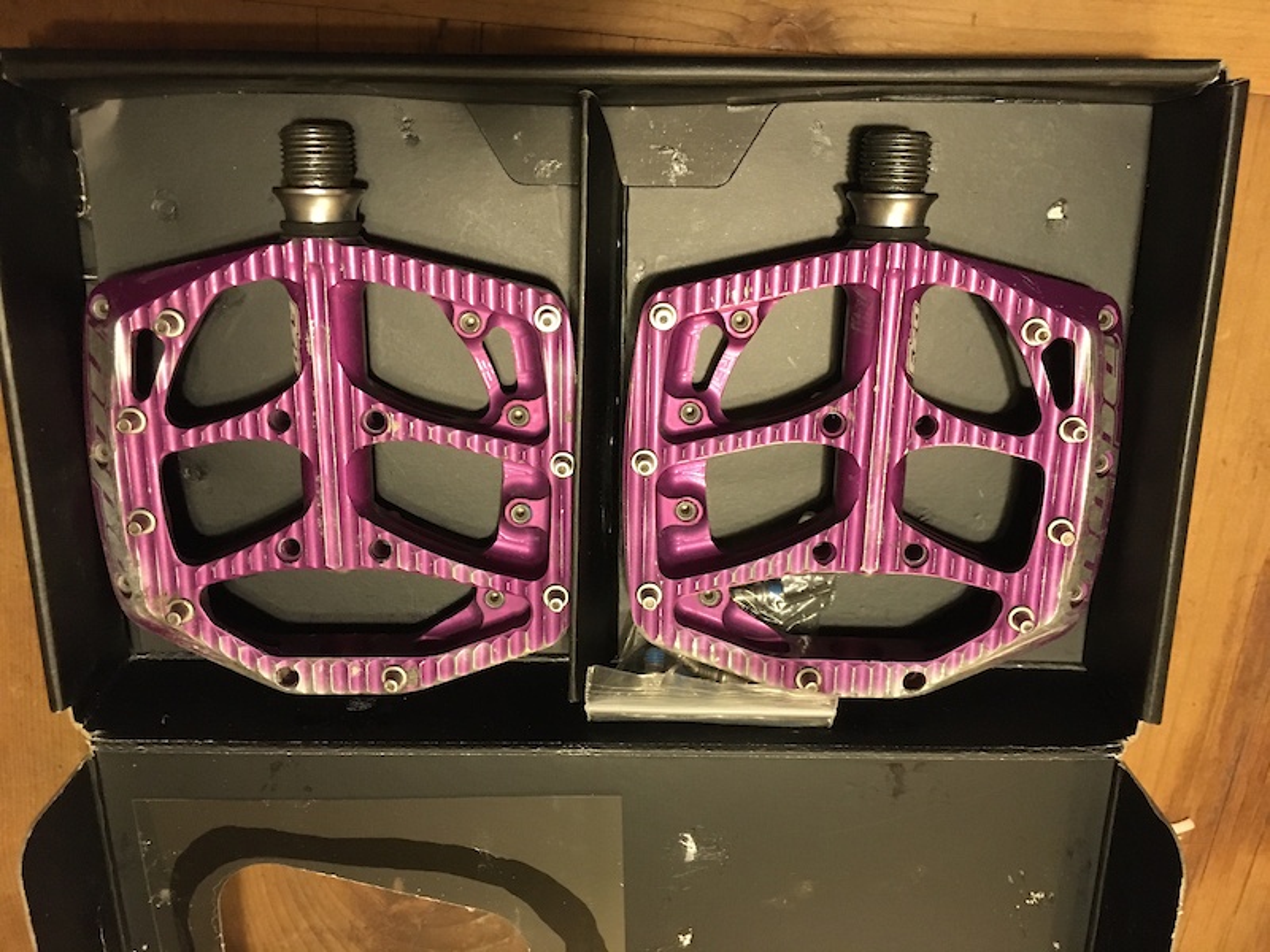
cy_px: 476
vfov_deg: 48.2
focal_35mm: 29
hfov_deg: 61.7
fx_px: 1064
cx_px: 635
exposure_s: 1/15
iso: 320
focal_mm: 4.15
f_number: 2.2
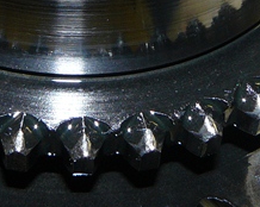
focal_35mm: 124
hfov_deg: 15.3
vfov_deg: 12.0
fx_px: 953
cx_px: 14
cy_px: -67
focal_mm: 6
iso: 100
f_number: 4
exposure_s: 1/30
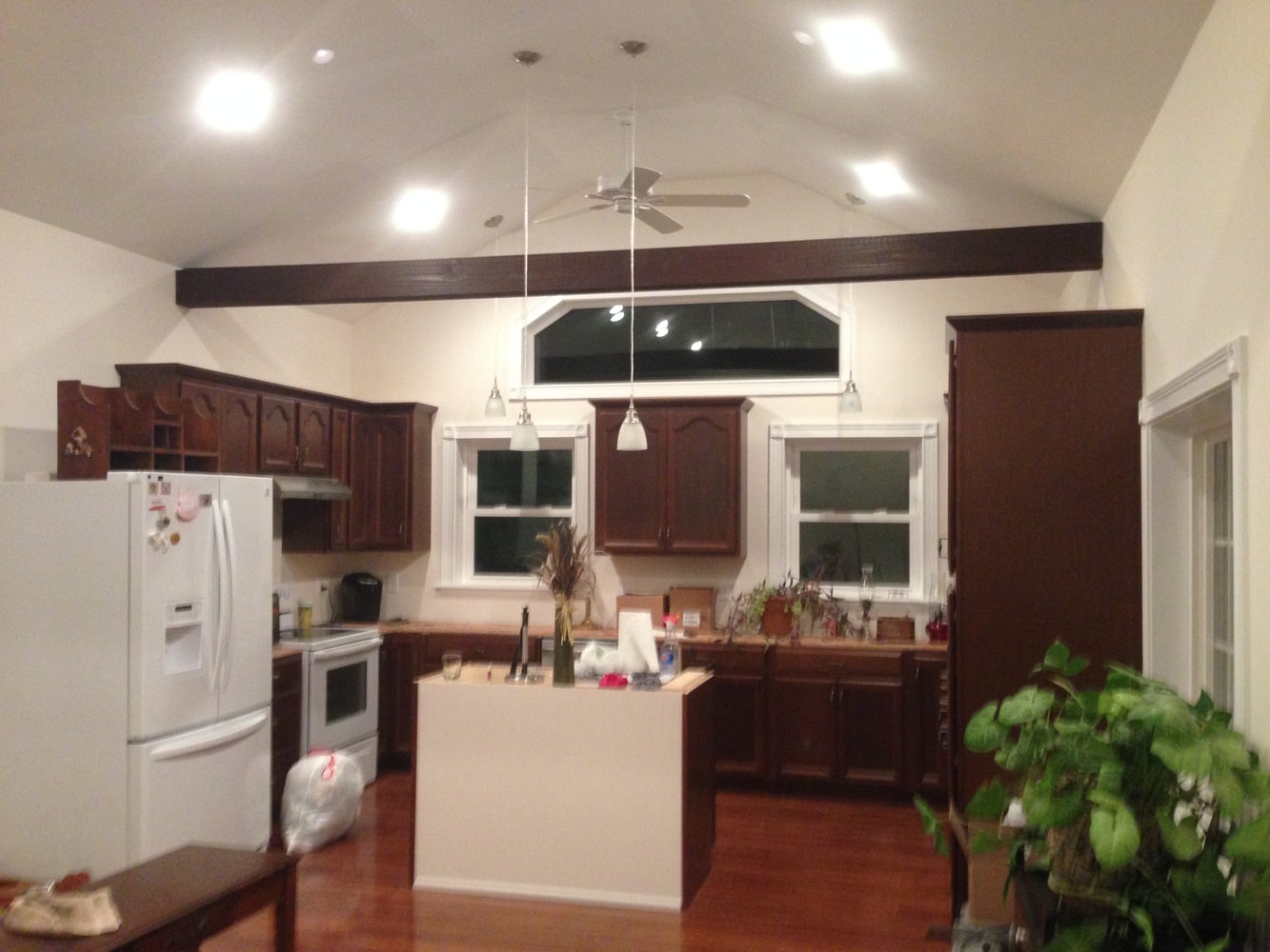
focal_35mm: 33
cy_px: 476
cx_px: 635
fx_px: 1211
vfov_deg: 43.0
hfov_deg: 55.3
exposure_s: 1/20
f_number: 2.4
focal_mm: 4.12
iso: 320
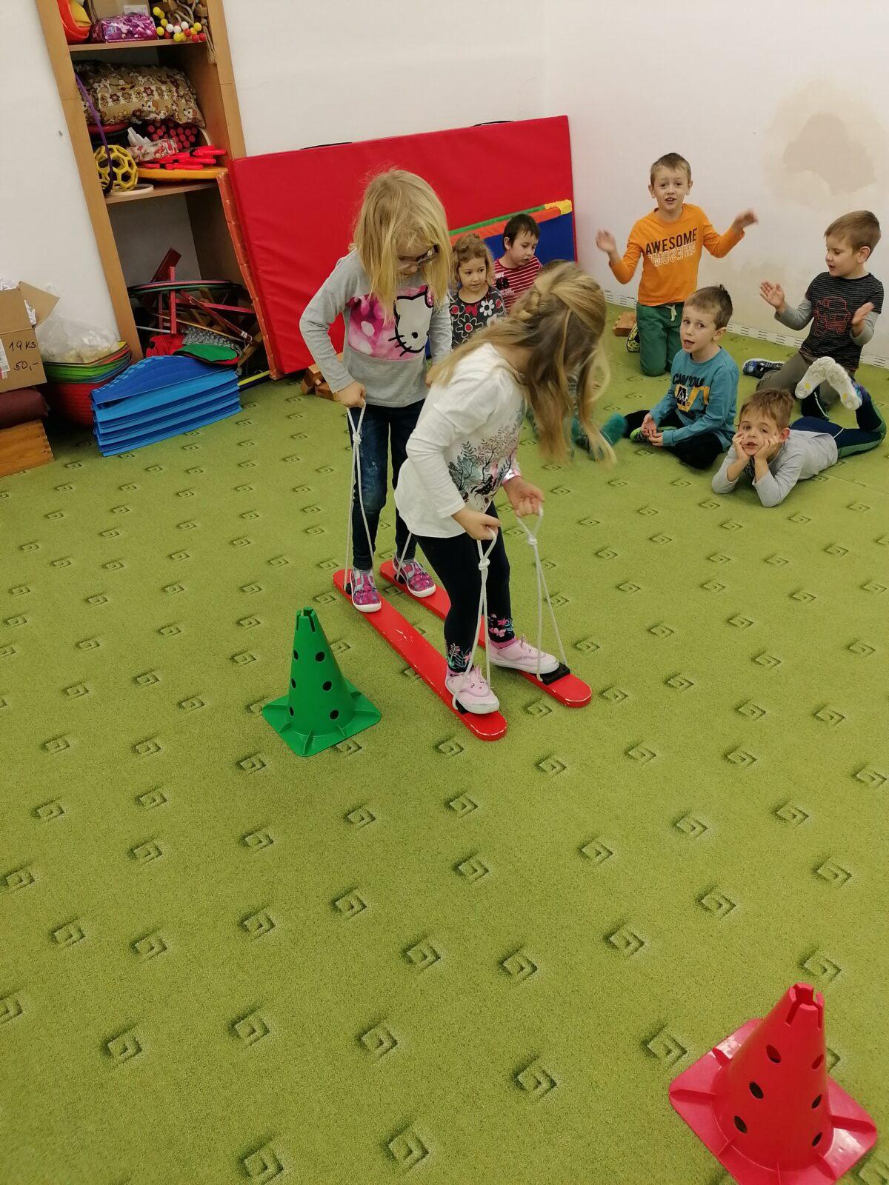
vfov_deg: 65.3
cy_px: 592
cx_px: 444
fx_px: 925
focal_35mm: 27
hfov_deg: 51.4
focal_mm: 4.75
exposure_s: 1/50
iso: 125
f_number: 1.8
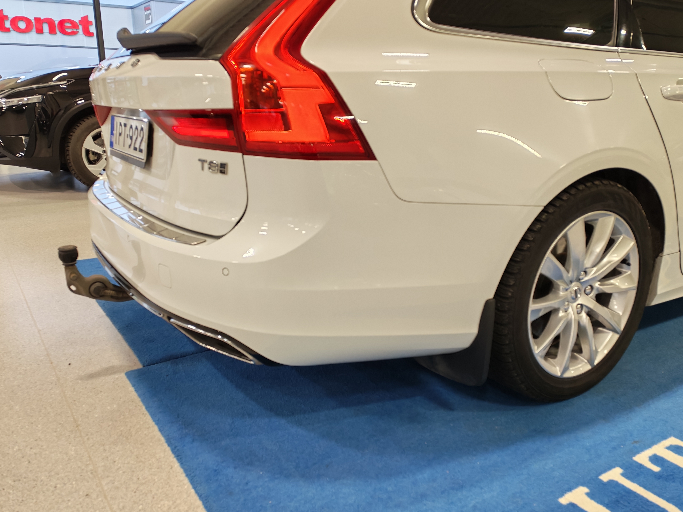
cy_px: 256
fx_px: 592
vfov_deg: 46.8
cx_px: 342
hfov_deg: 60.0
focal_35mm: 30
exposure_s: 1/100
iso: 353
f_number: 1.9
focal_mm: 6.12
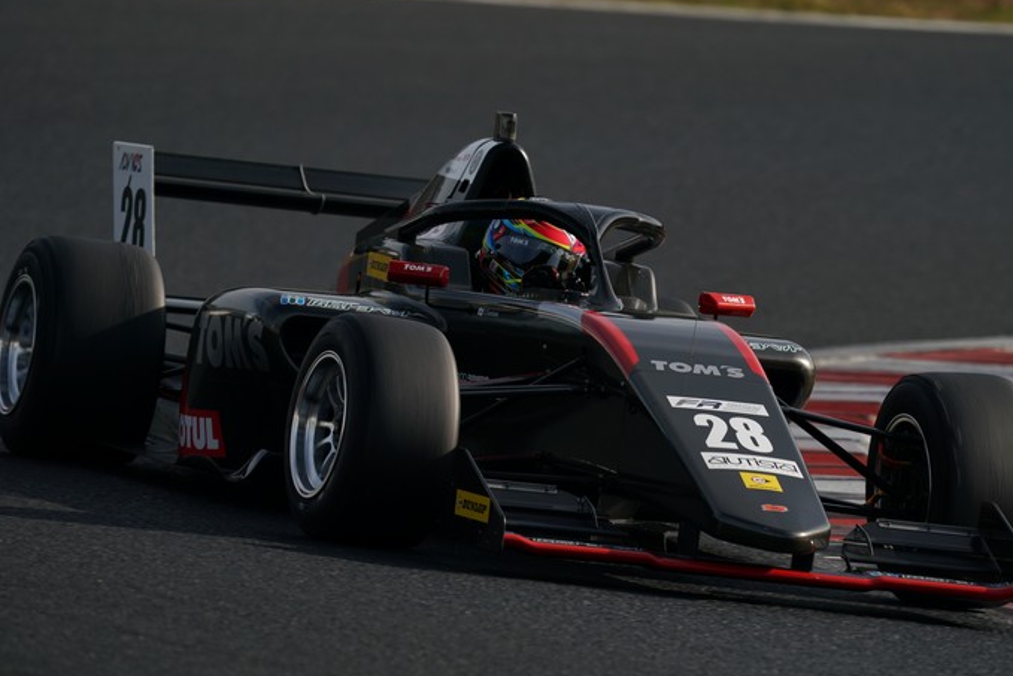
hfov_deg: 3.2
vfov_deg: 2.2
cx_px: 513
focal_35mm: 636
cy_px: 340
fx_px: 17899
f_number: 8
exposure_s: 1/800
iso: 200
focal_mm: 600
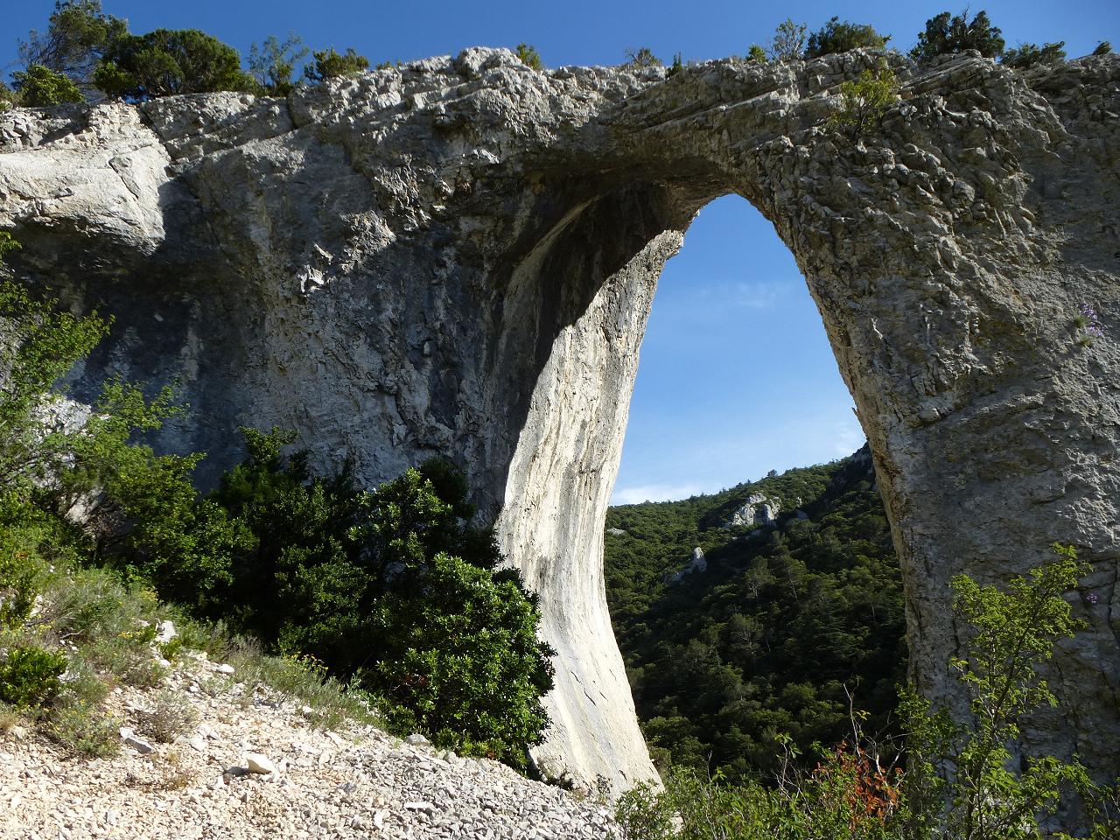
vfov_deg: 56.8
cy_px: 420
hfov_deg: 71.6
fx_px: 777
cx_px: 560
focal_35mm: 24
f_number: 4
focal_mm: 4.3
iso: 100
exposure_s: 1/500
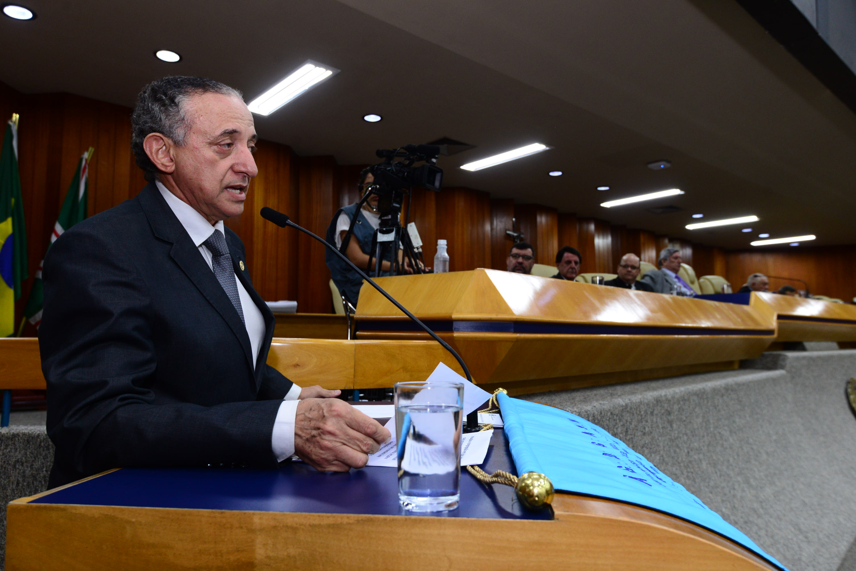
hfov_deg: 71.5
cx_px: 428
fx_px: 595
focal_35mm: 25
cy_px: 286
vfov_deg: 51.3
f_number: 5.6
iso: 1600
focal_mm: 25
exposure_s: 1/60
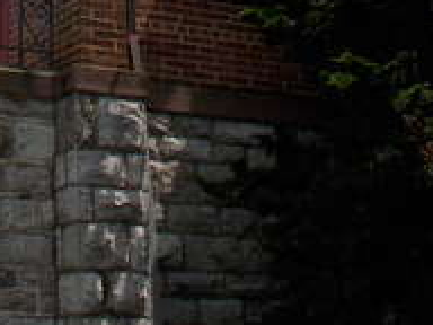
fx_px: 1201
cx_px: 27
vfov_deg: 14.4
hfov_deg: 20.0
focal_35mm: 96
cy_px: -162
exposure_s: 1/1500
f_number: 3.1
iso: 80
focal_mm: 4
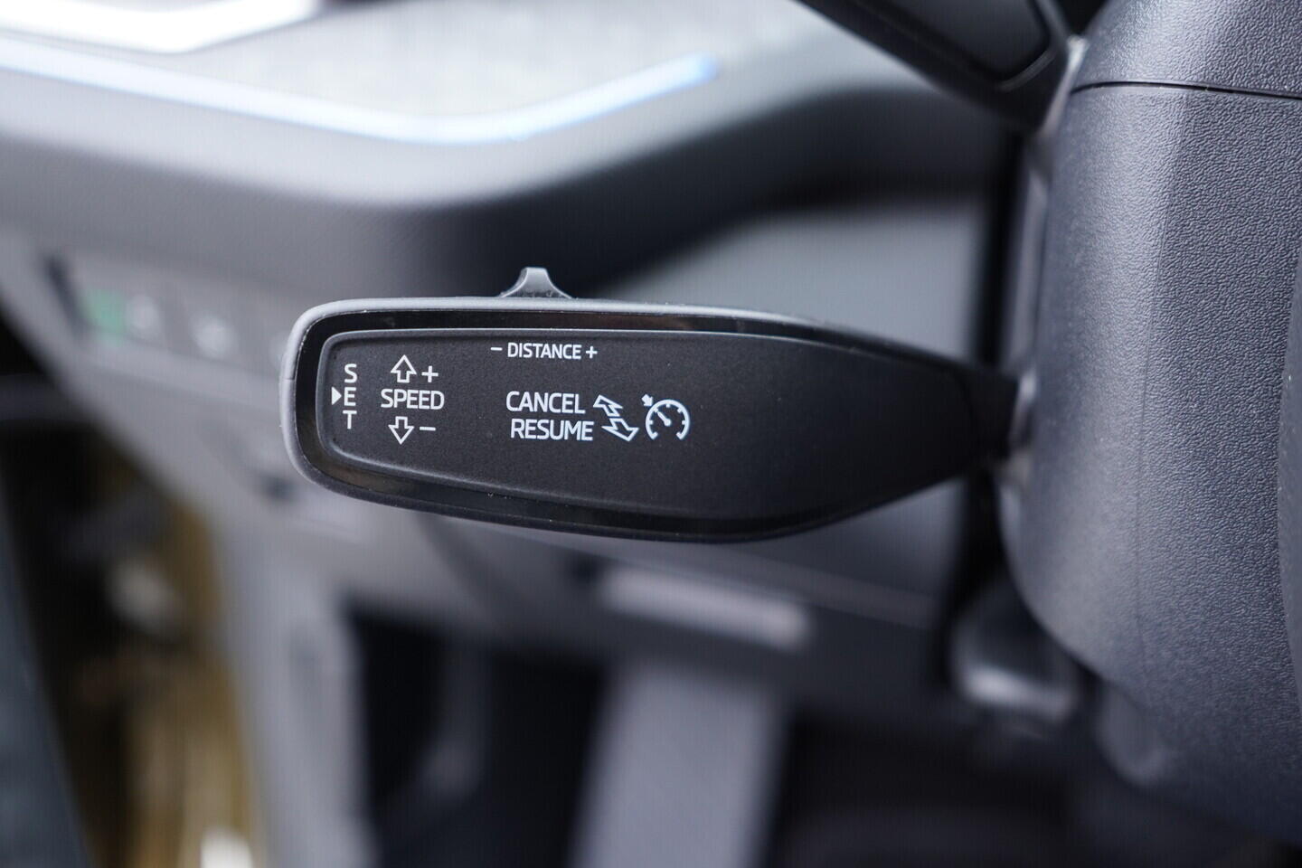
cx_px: 651
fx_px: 1302
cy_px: 434
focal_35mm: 36
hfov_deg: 53.1
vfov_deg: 36.9
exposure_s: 1/40
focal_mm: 24
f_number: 2.8
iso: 640
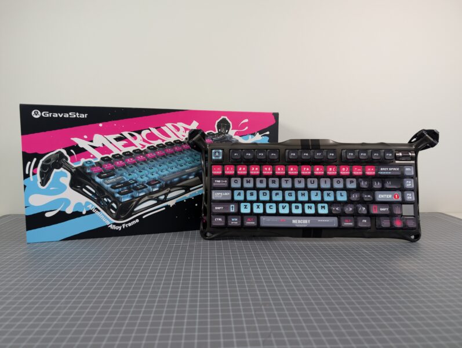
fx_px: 321
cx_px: 231
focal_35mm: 24
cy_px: 174
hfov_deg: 71.5
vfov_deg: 56.9
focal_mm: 6.9
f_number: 1.68
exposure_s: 1/334
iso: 111
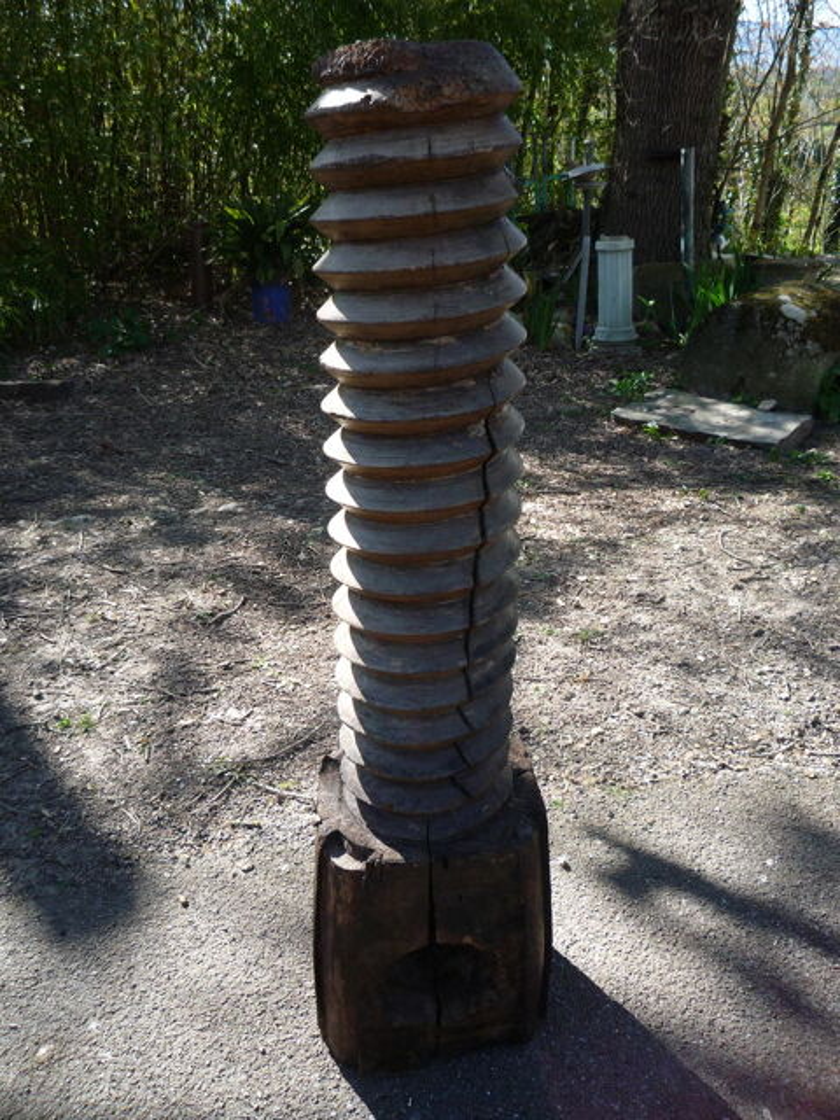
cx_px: 420
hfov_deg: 46.8
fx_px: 971
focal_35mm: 30
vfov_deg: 60.0
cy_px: 560
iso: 100
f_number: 4
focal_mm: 5.2
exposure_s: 1/160
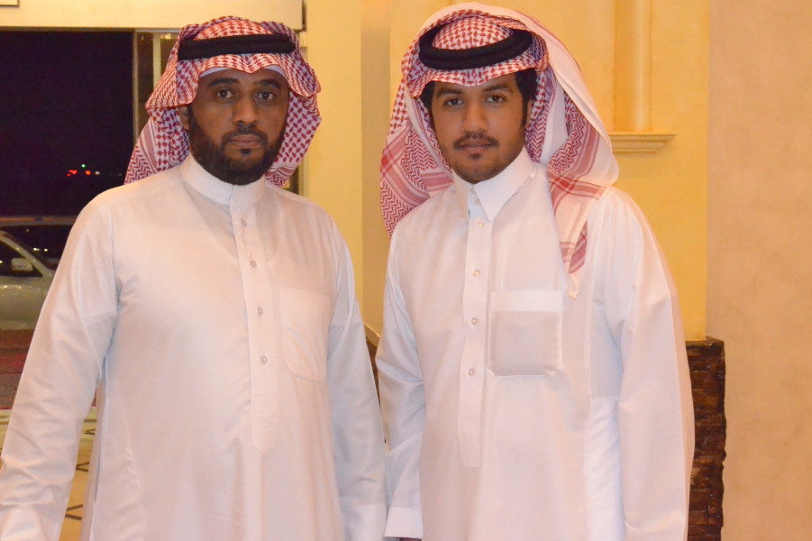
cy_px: 269
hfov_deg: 34.5
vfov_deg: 23.4
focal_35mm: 58
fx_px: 1308
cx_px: 374
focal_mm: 34
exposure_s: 1/200
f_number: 10
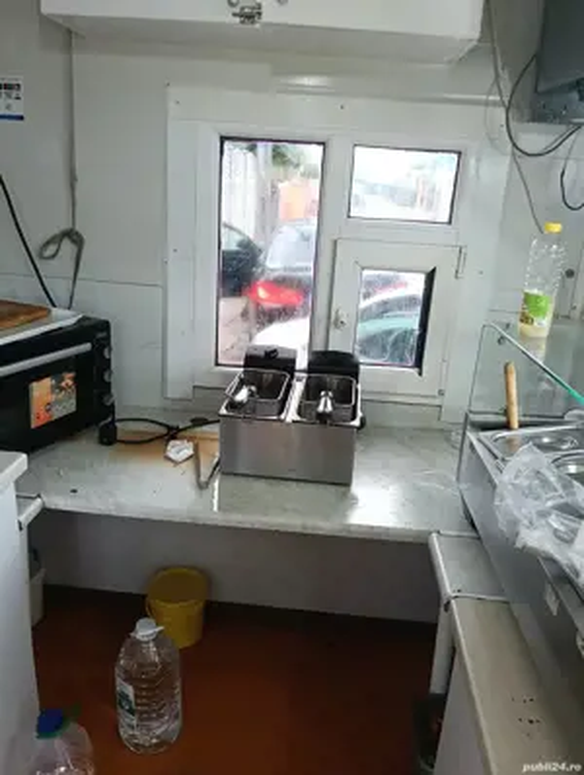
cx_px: 292
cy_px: 388
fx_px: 605
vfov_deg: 65.2
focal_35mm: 27
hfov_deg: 51.5
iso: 200
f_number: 1.8
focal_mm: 3.98
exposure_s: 1/33.3
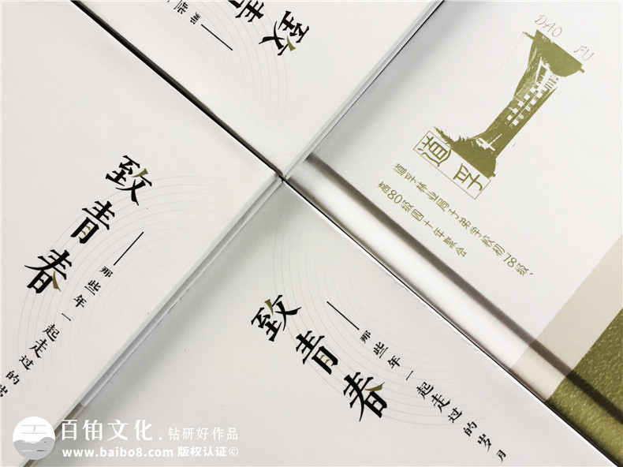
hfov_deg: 61.7
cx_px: 312
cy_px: 234
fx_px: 522
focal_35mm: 29
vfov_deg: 48.2
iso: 40
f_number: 2.2
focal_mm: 4.15
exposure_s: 1/100
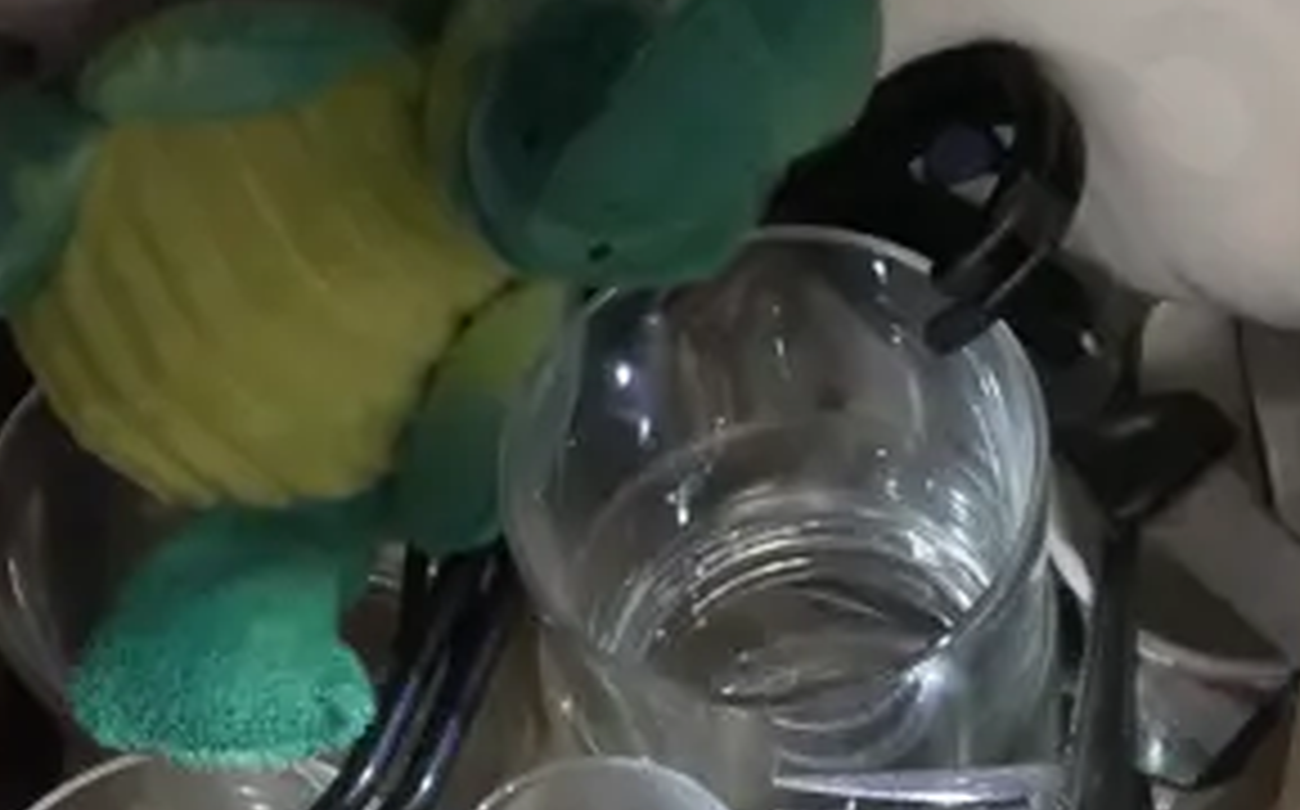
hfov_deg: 13.3
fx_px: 5592
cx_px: 785
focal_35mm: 158
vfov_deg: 8.3
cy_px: 648
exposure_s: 1/60
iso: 2500
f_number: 4.6
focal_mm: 21
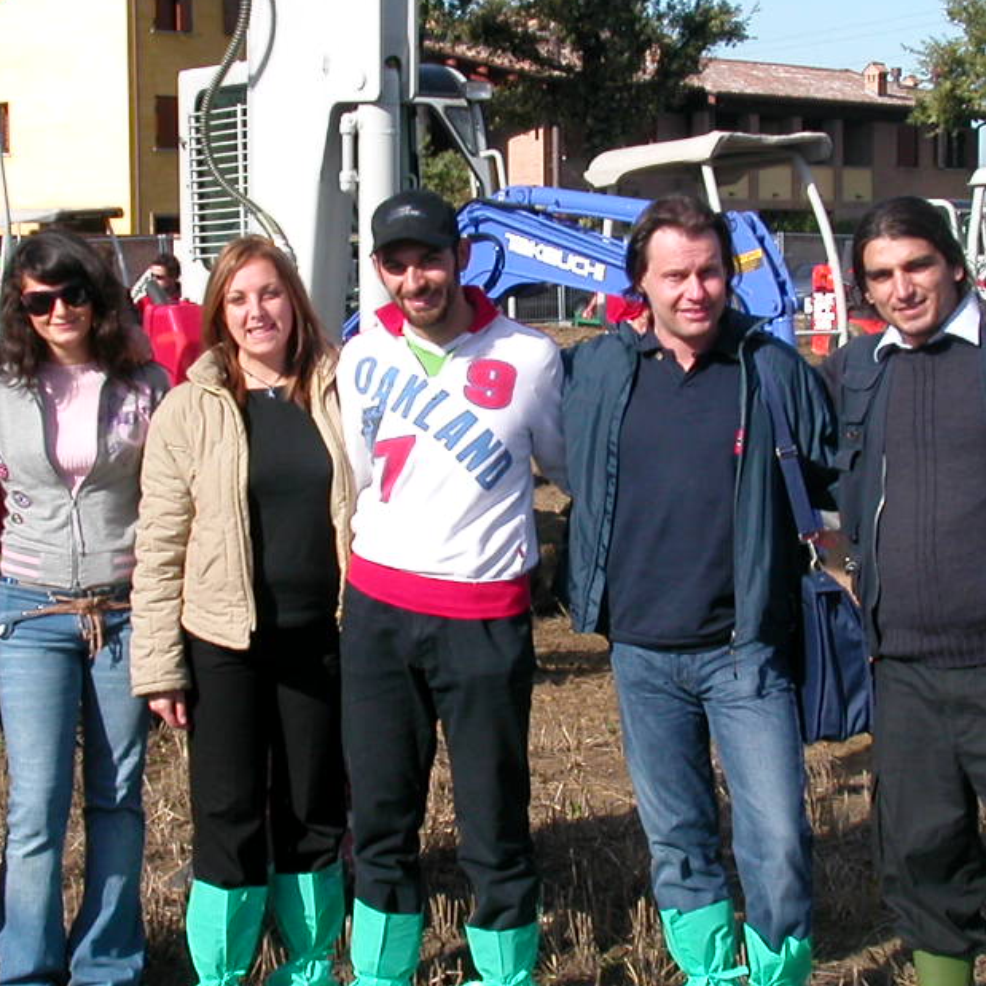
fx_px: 2546
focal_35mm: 79
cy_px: 553
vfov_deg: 21.9
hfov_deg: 21.9
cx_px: 530
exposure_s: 1/317
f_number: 5.4
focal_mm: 8.2
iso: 100
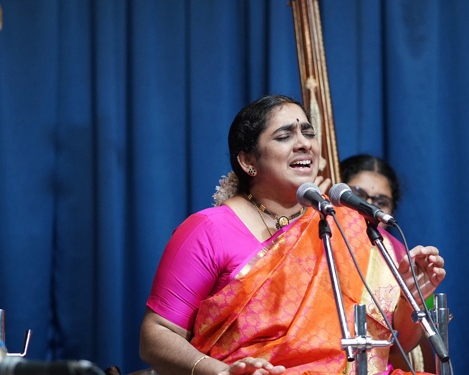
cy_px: 186
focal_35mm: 145
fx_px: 2007
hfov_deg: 13.3
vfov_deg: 10.7
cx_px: 248
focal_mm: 85
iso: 1600
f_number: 1.8
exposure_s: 1/200
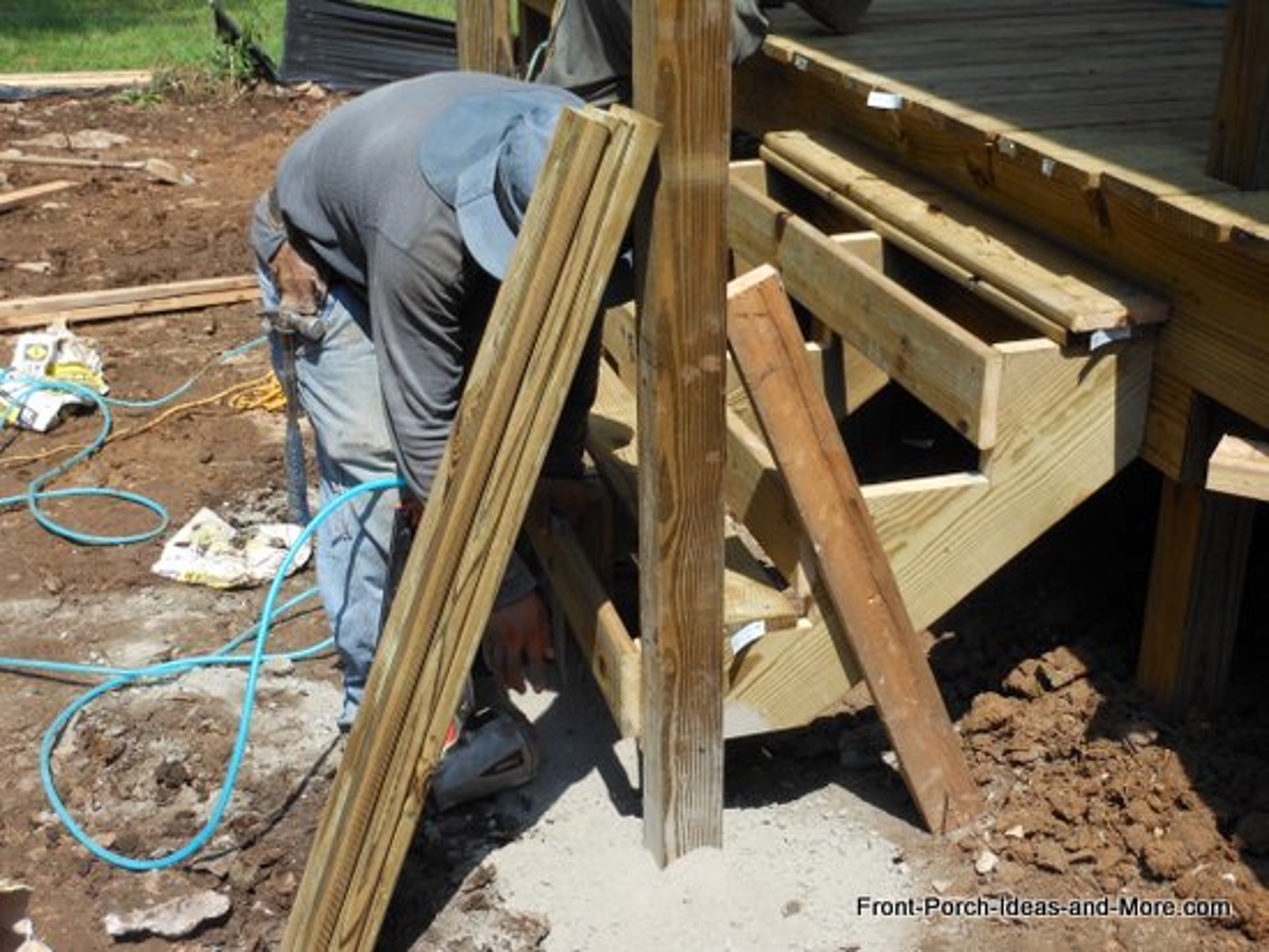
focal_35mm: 39
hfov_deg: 47.8
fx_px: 1430
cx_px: 634
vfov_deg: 36.8
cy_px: 476
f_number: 4.3
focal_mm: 6.9
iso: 80
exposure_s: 1/400
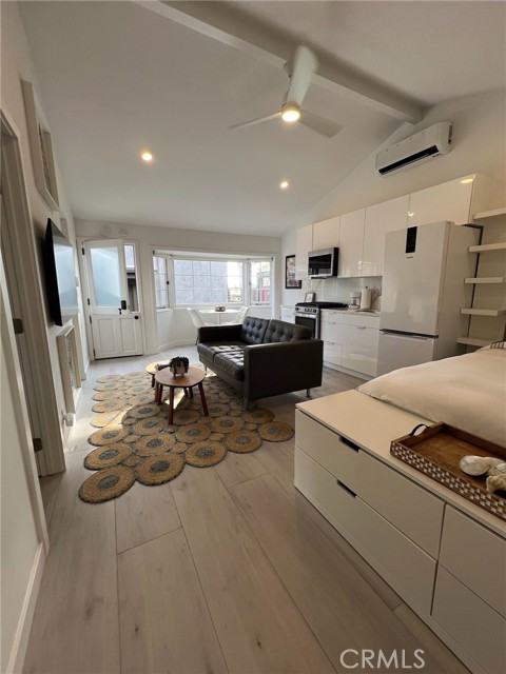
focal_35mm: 13
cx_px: 253
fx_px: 253
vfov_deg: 106.2
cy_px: 337
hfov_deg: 89.9
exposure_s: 1/120
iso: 50
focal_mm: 1.57
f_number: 1.8
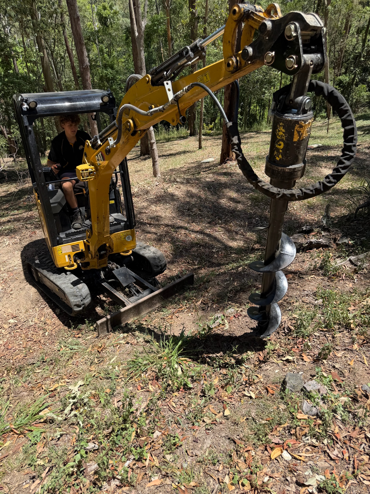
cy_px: 247
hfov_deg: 56.8
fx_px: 342
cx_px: 185
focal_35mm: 24
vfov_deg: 71.6
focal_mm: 6.76
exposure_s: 1/1949
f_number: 1.78
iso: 80
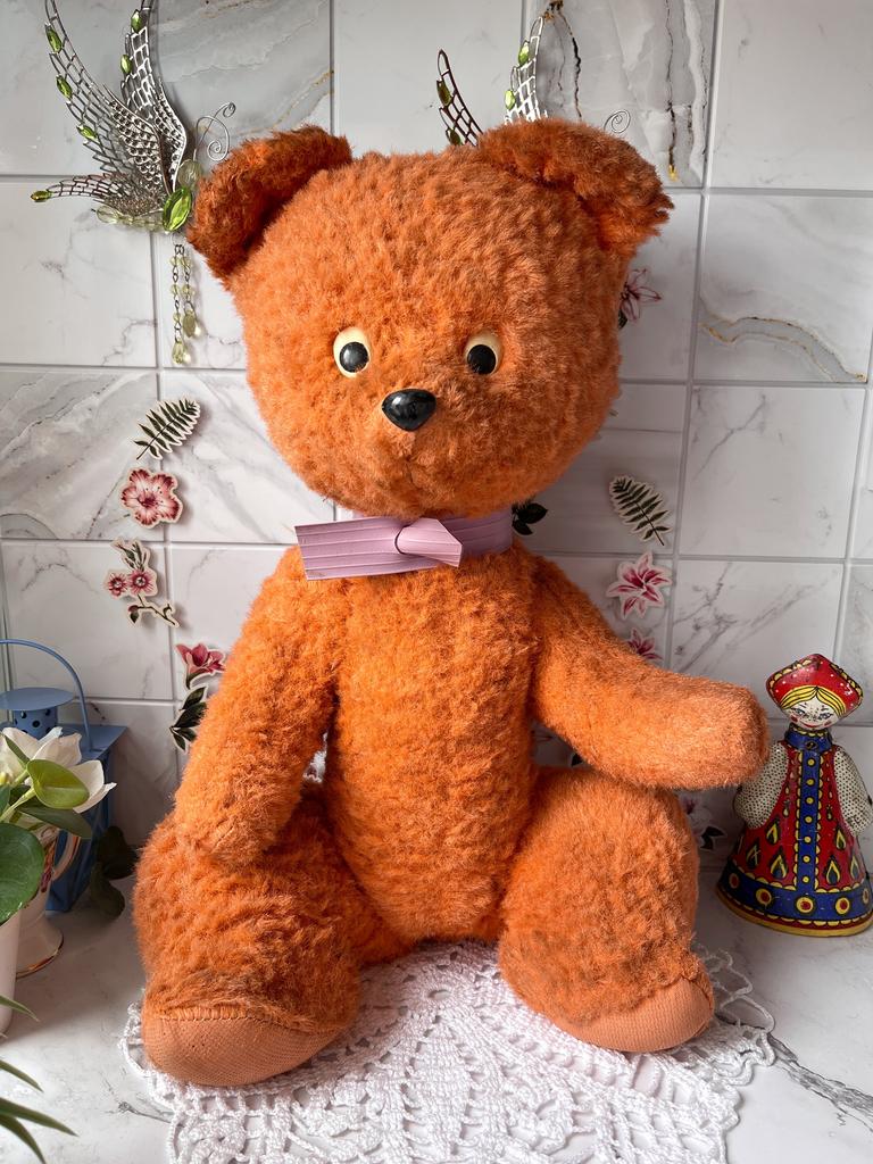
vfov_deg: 67.3
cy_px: 582
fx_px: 874
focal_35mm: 26
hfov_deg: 53.1
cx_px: 436
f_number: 1.6
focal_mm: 5.1
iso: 64
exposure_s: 1/121
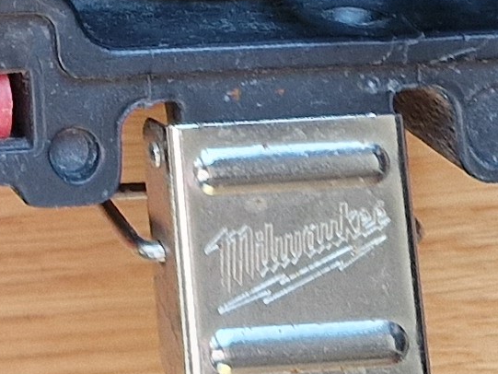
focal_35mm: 170
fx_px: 2446
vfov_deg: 7.4
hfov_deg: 10.8
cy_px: -858
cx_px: -441
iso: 160
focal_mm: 5.4
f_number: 1.8
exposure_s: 1/100
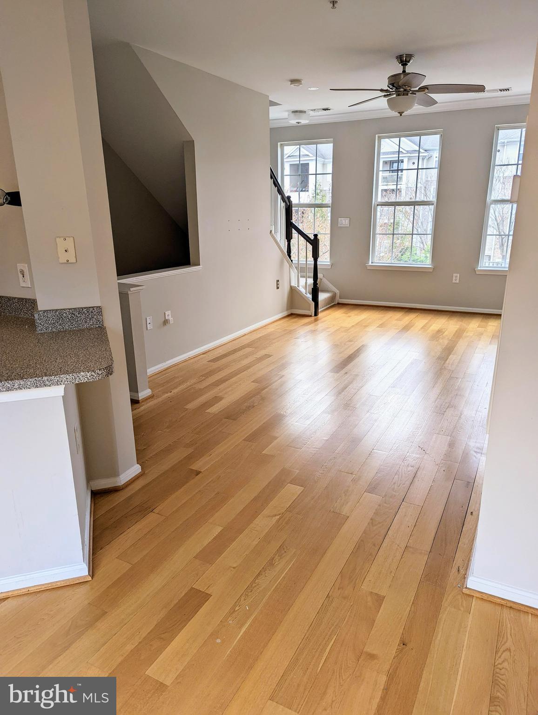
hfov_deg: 56.9
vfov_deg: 71.5
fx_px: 496
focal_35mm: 24
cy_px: 358
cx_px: 269
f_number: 1.85
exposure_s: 1/201
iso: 35
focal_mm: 6.81
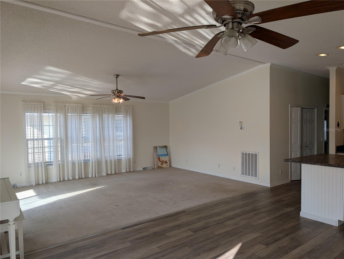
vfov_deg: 56.9
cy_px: 130
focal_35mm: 24
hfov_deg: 71.5
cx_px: 172
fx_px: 239
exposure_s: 1/226
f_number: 1.68
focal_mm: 6.9
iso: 22
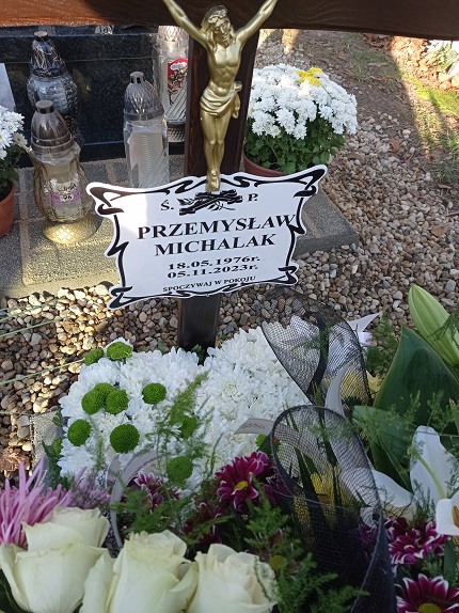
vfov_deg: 63.5
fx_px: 495
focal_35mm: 28
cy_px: 306
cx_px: 230
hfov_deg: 49.7
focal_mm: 4.74
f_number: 1.79
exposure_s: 1/494
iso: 101
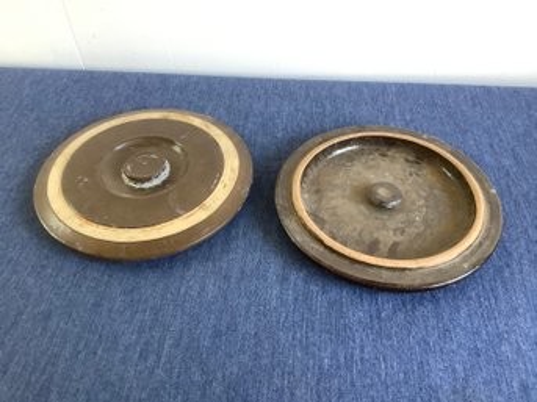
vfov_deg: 45.4
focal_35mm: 31
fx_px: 481
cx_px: 268
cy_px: 201
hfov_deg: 58.4
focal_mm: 3.3
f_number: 2.4
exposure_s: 1/60
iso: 160
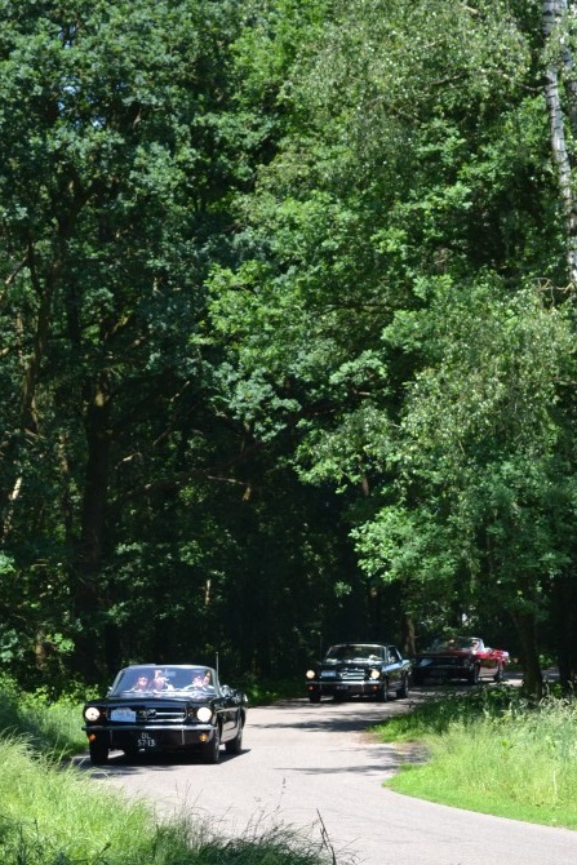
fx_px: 2691
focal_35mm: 112
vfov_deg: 18.2
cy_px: 635
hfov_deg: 12.2
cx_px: 380
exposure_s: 1/125
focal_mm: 50
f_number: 5.6
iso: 100
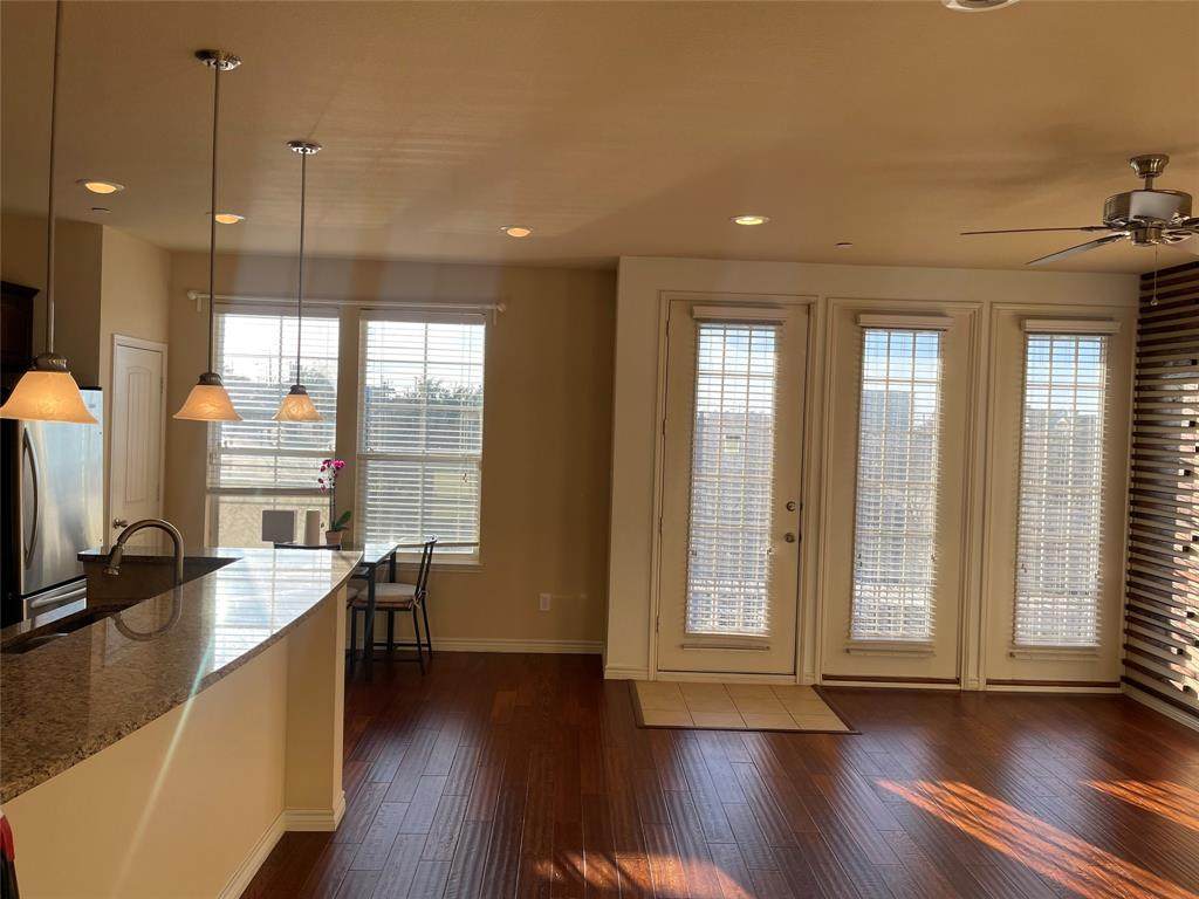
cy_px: 450
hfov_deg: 67.3
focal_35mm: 26
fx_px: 901
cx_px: 600
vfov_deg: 53.1
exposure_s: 1/722
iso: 32
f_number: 1.6
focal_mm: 5.1
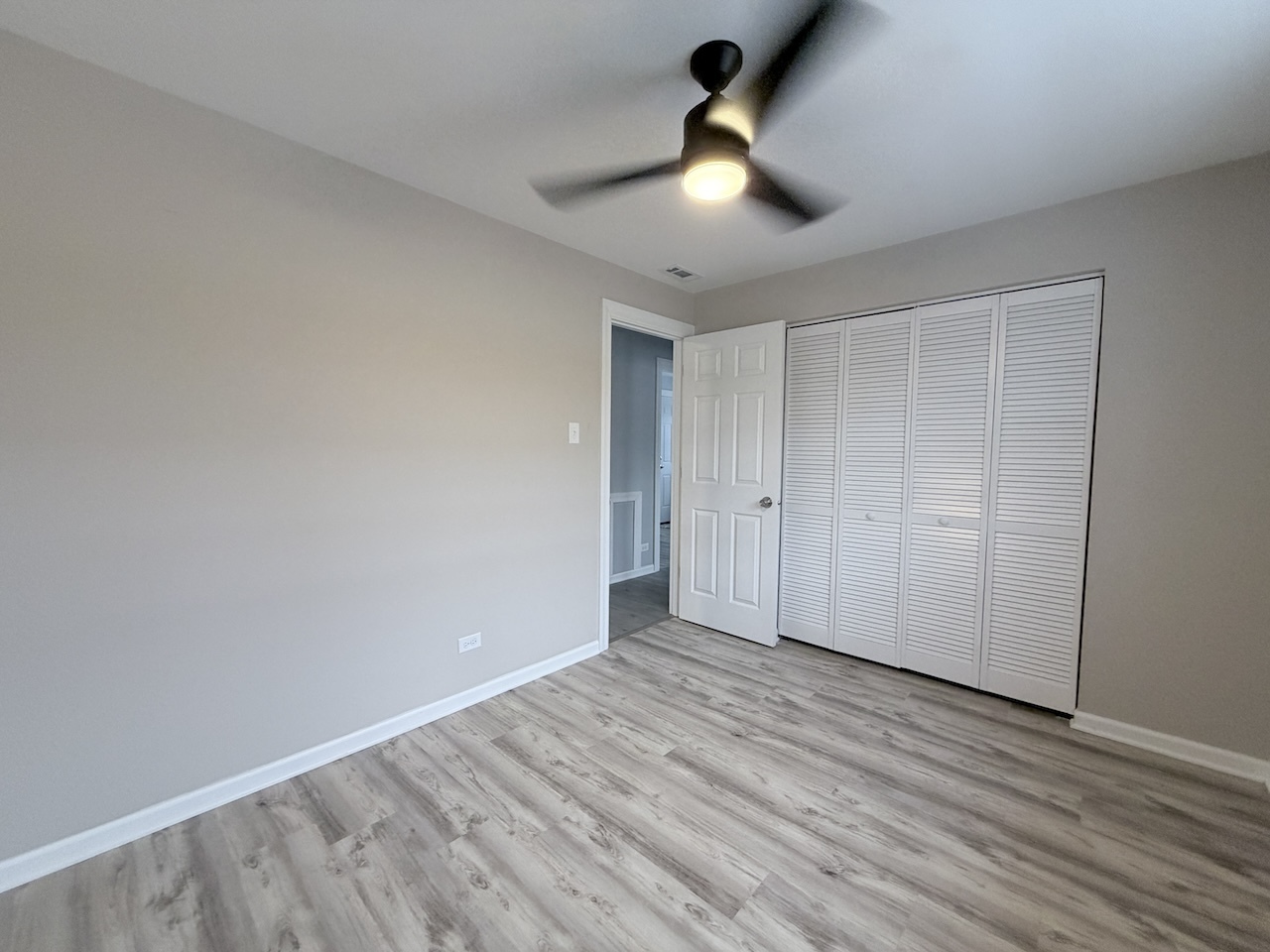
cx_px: 635
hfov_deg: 102.1
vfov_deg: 85.7
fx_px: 514
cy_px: 476
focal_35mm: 14
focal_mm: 2.22
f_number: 2.2
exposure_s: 1/60
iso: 200
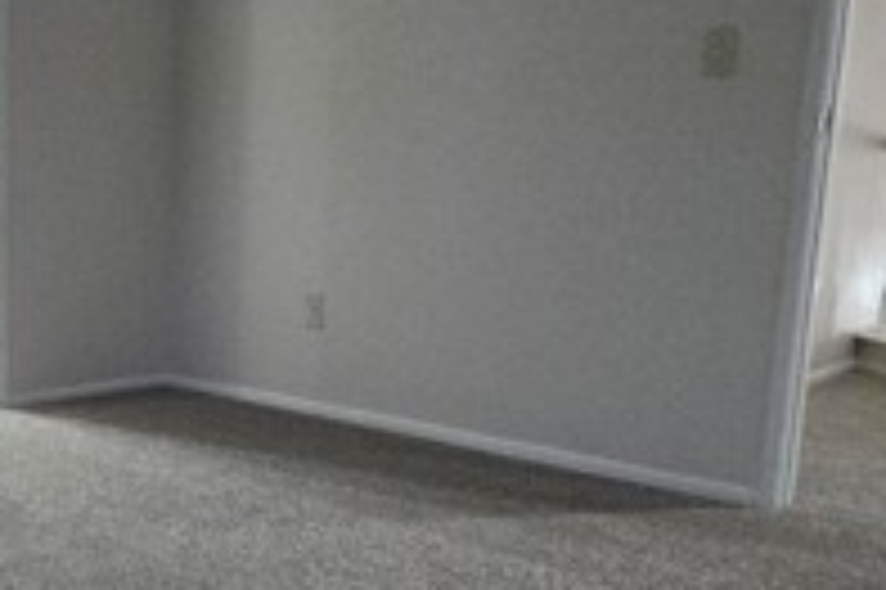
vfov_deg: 30.3
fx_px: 1082
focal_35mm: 44
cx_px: 112
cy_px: 378
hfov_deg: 41.5
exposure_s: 1/60
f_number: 2.2
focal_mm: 1.7
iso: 1250
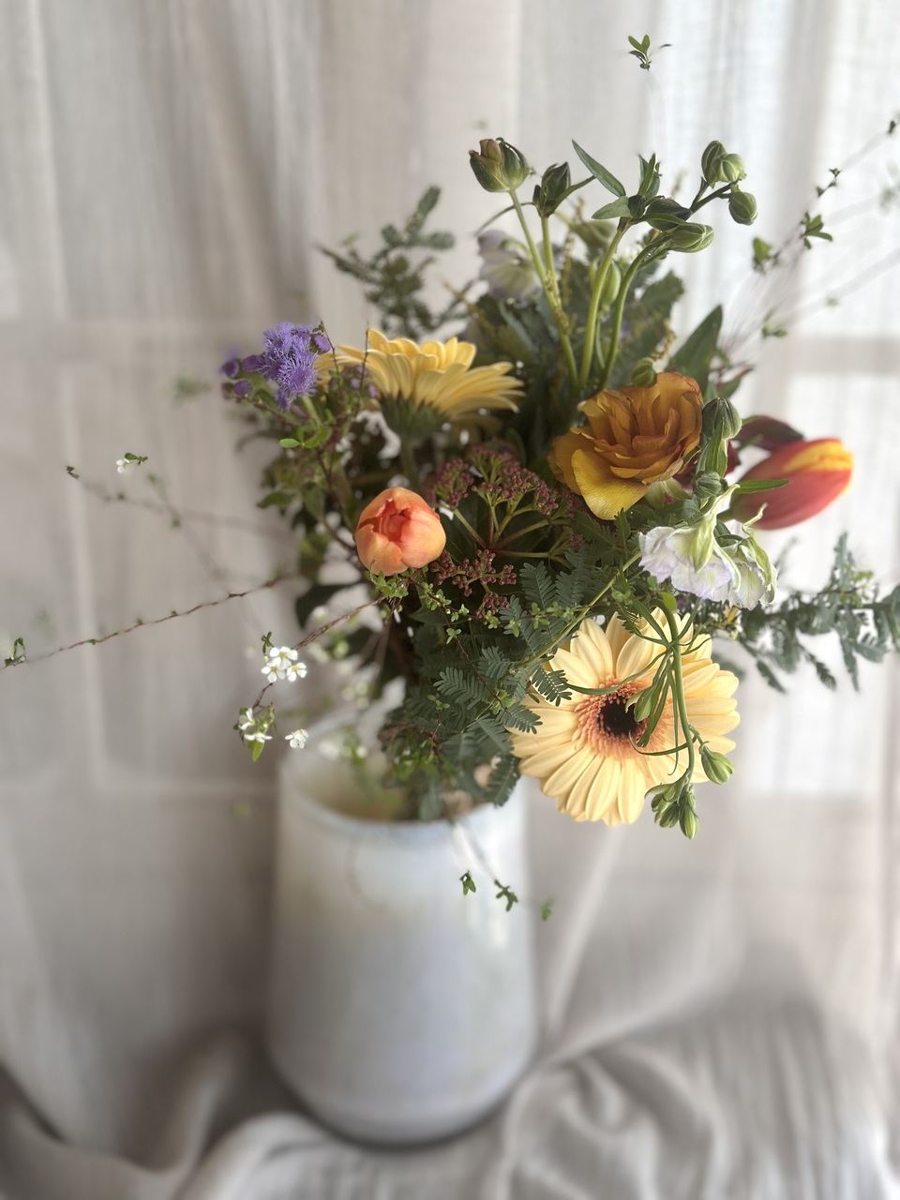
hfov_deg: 30.3
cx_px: 450
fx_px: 1664
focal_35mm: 48
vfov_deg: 39.7
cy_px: 600
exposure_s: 1/60
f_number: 1.78
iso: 160
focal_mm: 6.86
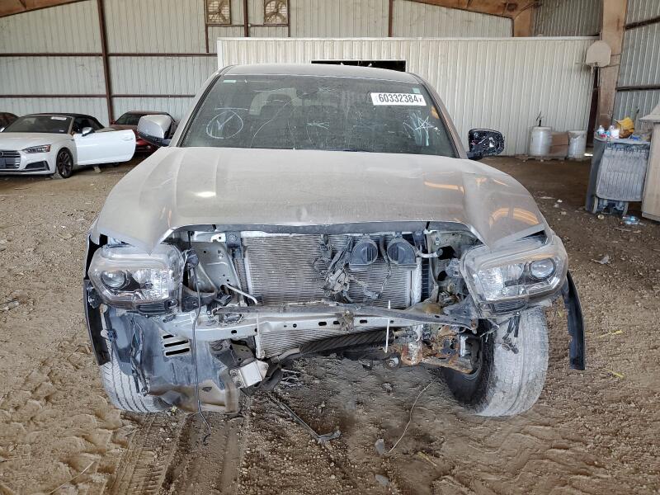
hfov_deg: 67.3
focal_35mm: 26
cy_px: 248
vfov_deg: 53.1
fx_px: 496
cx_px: 330
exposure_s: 1/60.2
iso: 57
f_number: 1.5
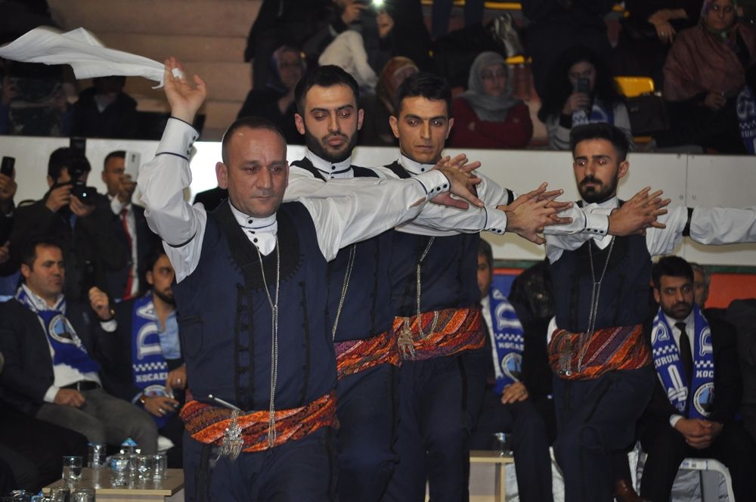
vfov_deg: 7.6
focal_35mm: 180
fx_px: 3775
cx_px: 378
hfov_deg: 11.4
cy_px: 251
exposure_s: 1/60
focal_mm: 120
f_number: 4.8
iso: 800
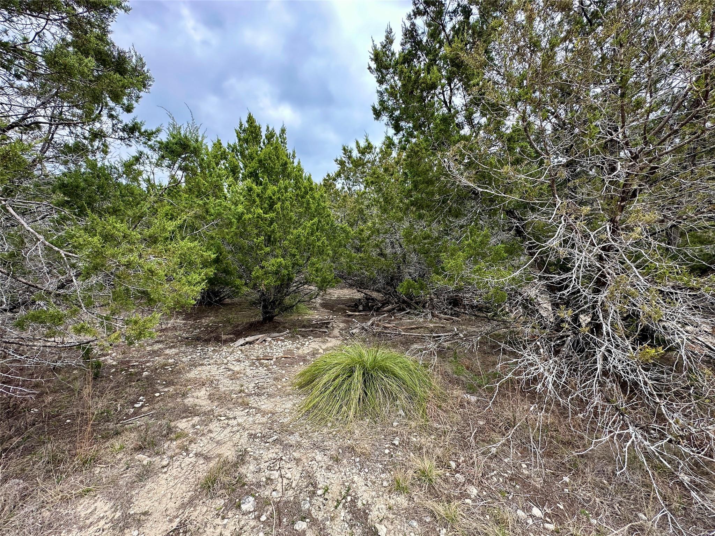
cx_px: 358
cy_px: 268
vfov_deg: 85.7
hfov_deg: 102.1
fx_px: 289
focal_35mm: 14
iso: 40
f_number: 2.2
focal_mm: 2.22
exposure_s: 1/376
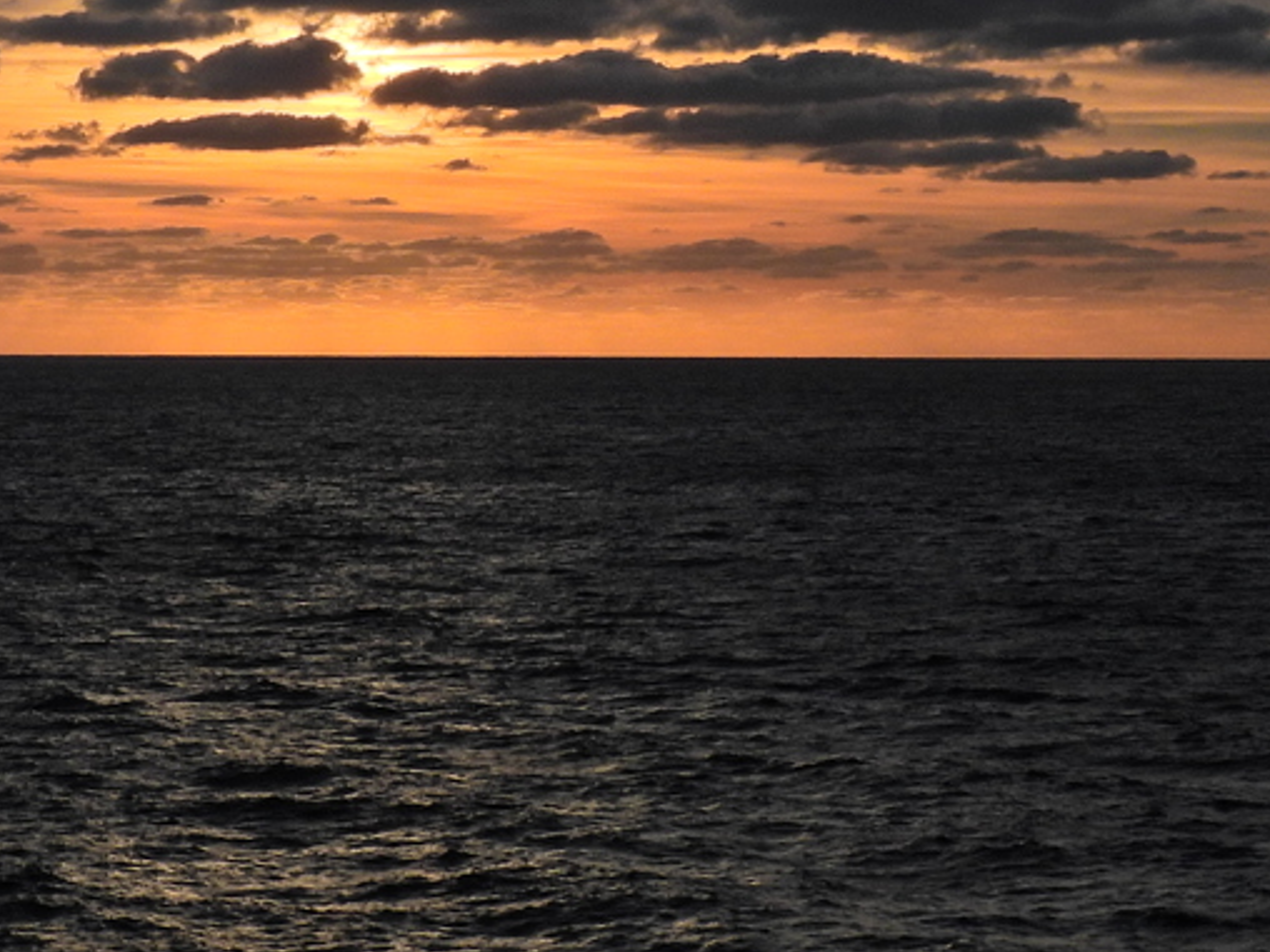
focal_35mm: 126
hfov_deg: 15.6
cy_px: 170
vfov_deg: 11.7
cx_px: 425
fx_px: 4623
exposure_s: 1/1600
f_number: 6.3
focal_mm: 8.9
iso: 100
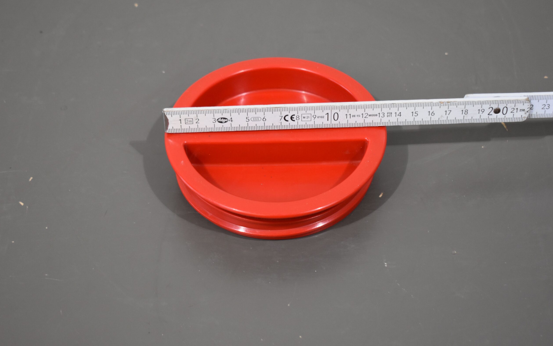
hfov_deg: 31.5
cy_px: 176
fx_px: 980
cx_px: 277
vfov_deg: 20.0
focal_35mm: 65
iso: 800
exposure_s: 1/125
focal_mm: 42
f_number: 5
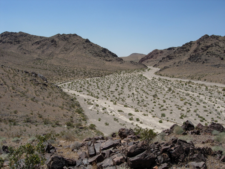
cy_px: 84
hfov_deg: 49.0
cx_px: 112
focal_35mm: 38
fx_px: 247
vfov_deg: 37.7
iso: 64
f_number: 4.8
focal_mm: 7.8
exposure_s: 1/939
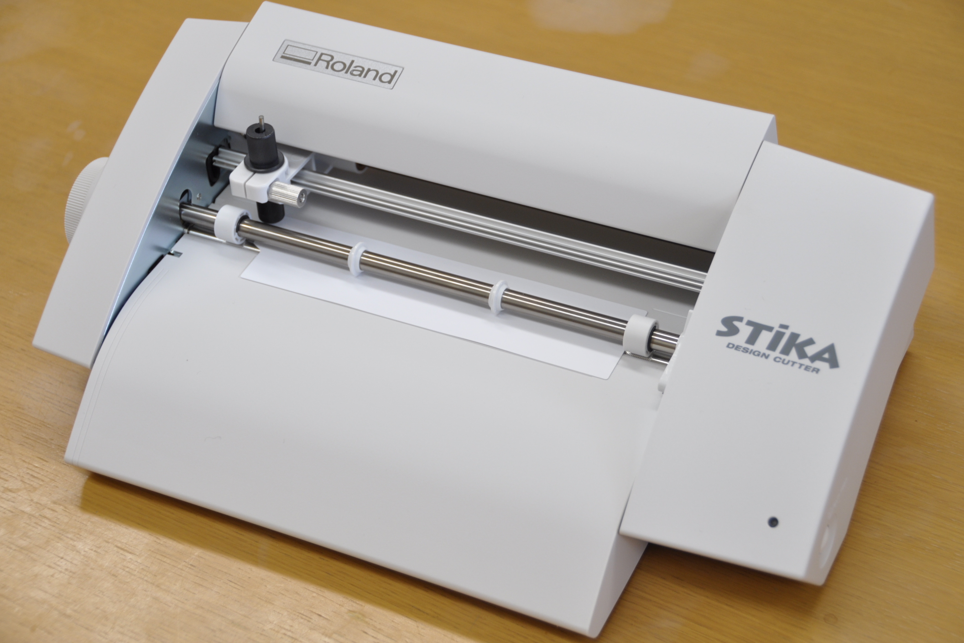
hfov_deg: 26.6
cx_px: 476
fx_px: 2035
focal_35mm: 76
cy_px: 319
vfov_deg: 17.9
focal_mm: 50
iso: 400
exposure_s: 1/50
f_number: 5.6
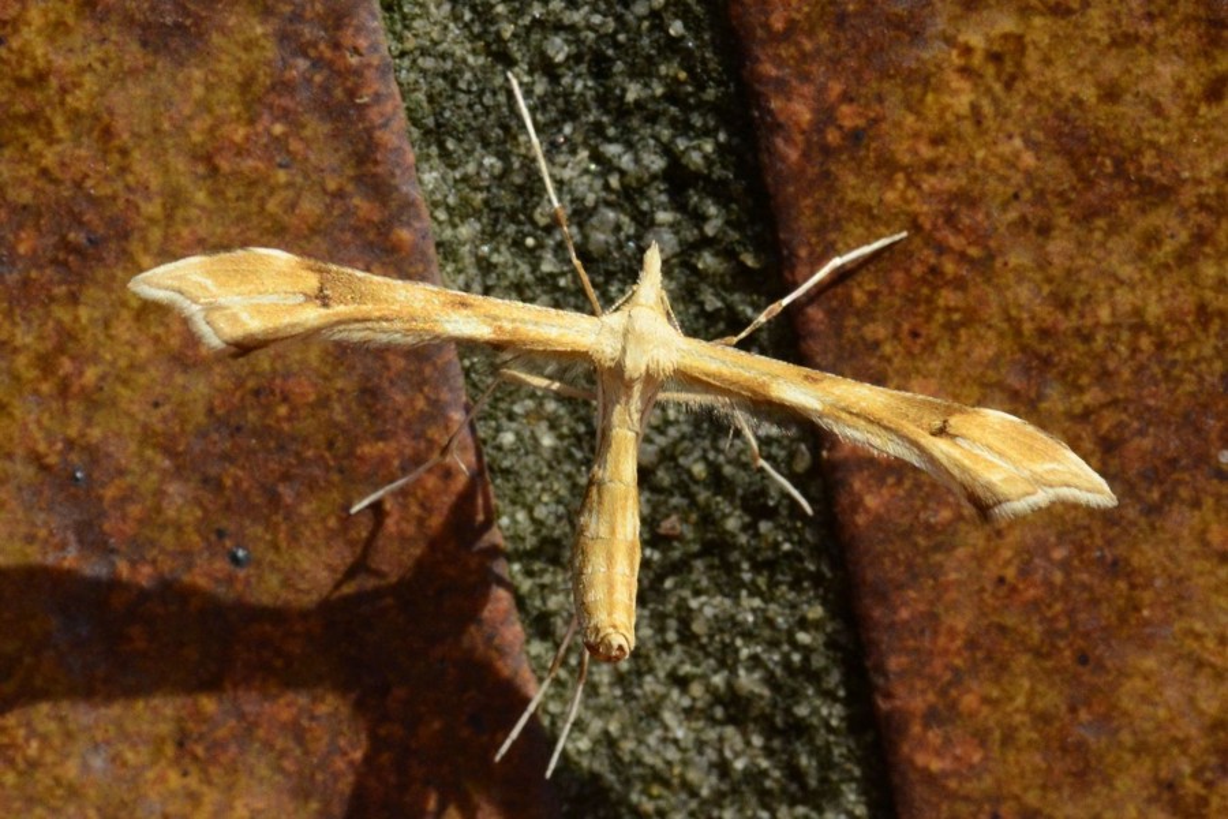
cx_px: 614
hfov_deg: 22.6
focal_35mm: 90
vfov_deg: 15.2
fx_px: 3070
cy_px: 410
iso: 1600
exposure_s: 1/250
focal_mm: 60
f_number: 22
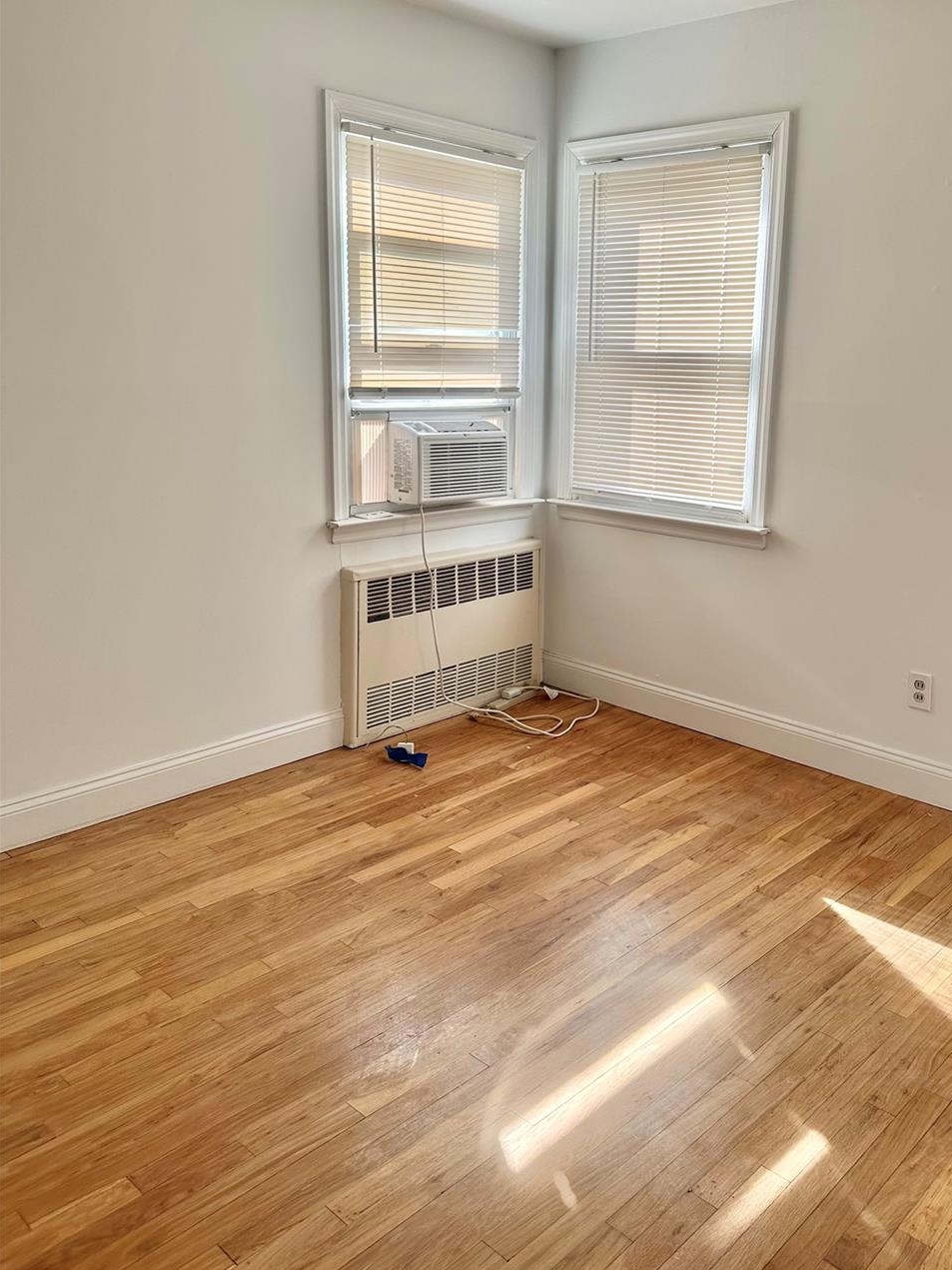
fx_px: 1064
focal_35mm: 29
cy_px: 528
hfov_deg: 47.9
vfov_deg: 61.3
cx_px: 574
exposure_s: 1/276
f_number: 1.78
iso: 80
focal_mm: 6.86
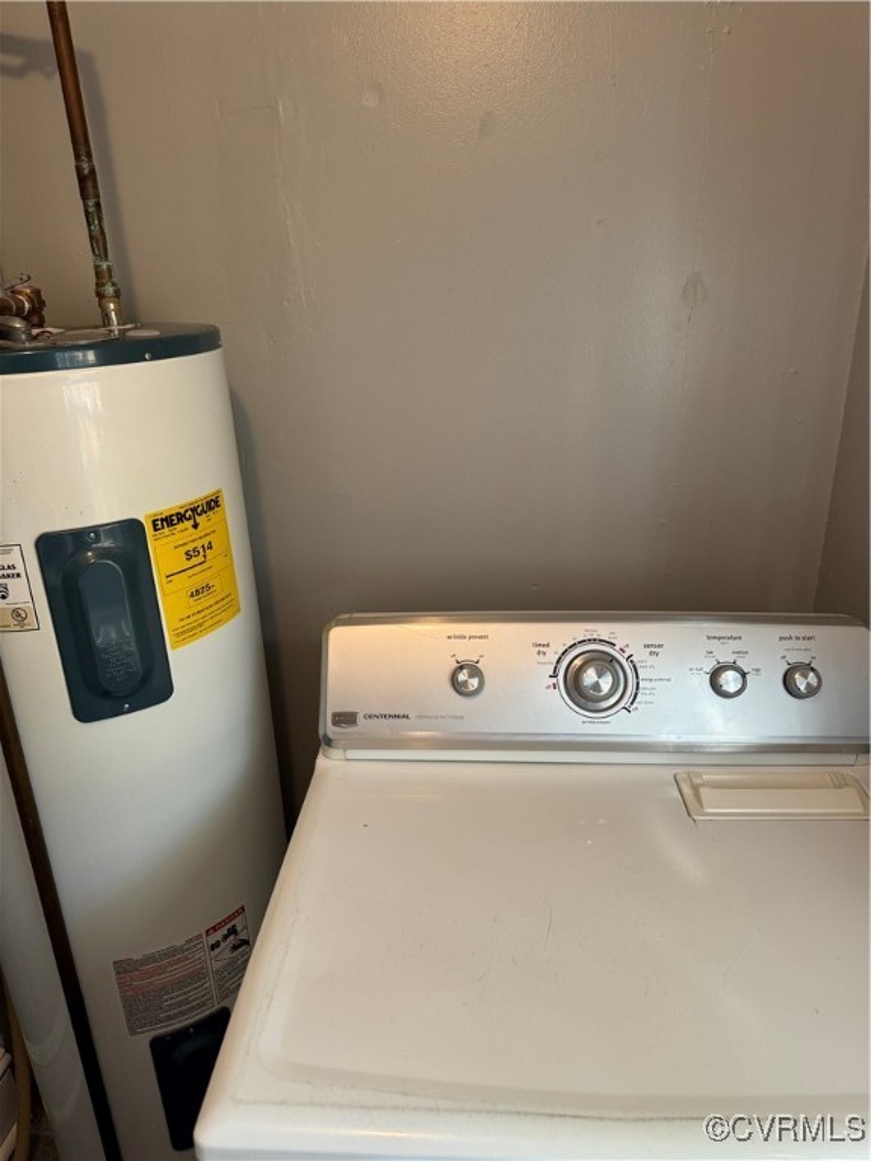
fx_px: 805
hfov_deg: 56.8
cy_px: 580
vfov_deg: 71.6
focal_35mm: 24
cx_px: 436
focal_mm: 6.76
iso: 160
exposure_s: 1/60
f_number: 1.78
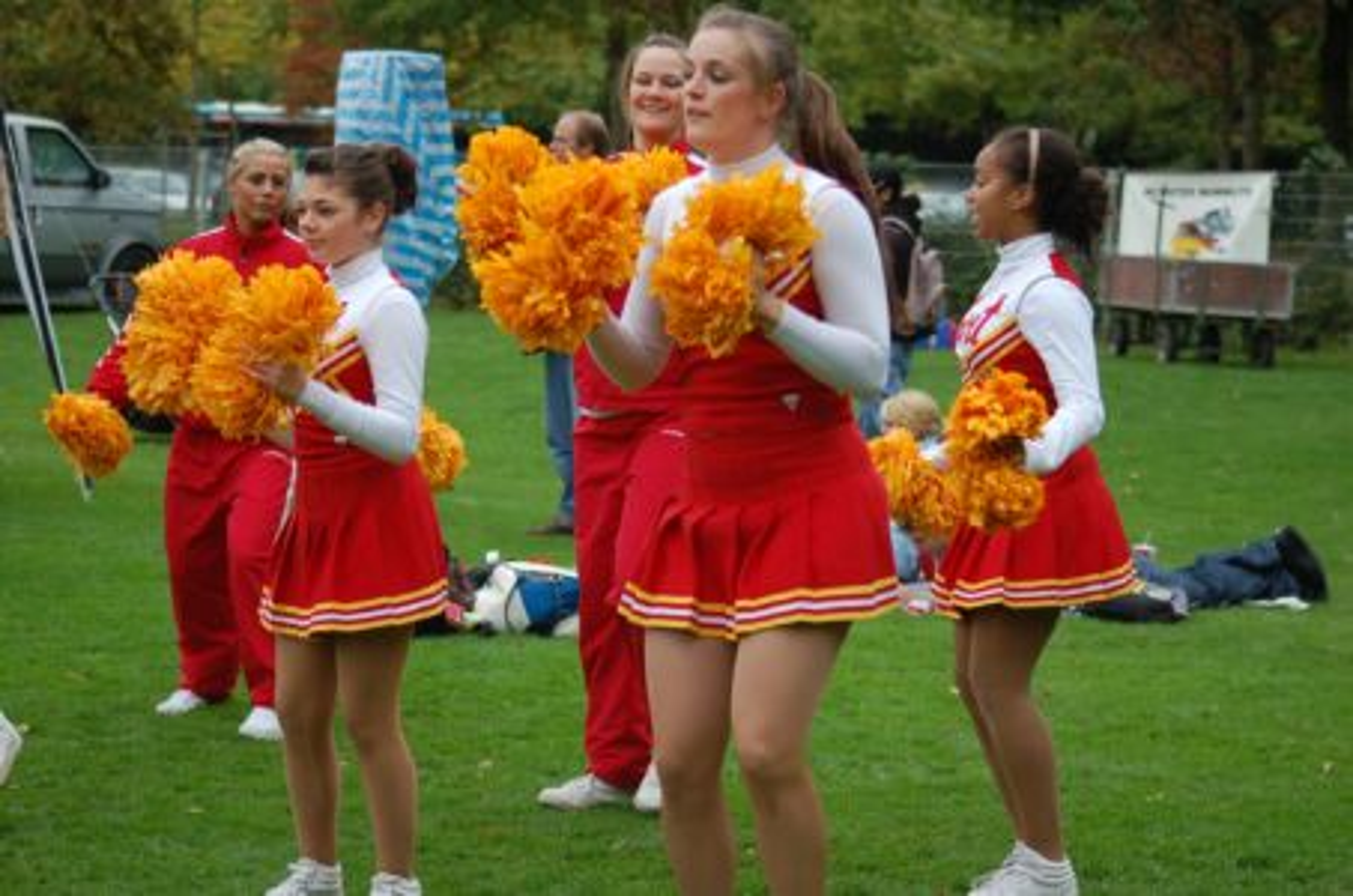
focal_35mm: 105
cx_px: 676
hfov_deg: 19.5
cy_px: 448
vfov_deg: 13.0
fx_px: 3938
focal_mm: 70
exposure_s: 1/500
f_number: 4
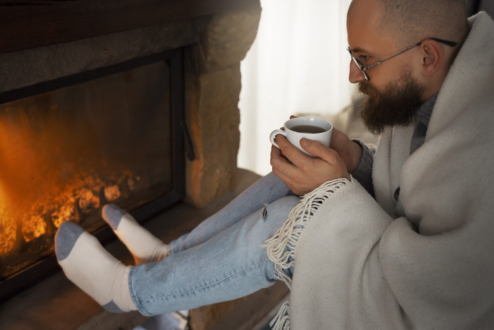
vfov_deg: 33.4
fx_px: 549
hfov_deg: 48.4
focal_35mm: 40
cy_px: 165
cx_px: 247
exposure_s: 1/250
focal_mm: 40
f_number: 2.8
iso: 800
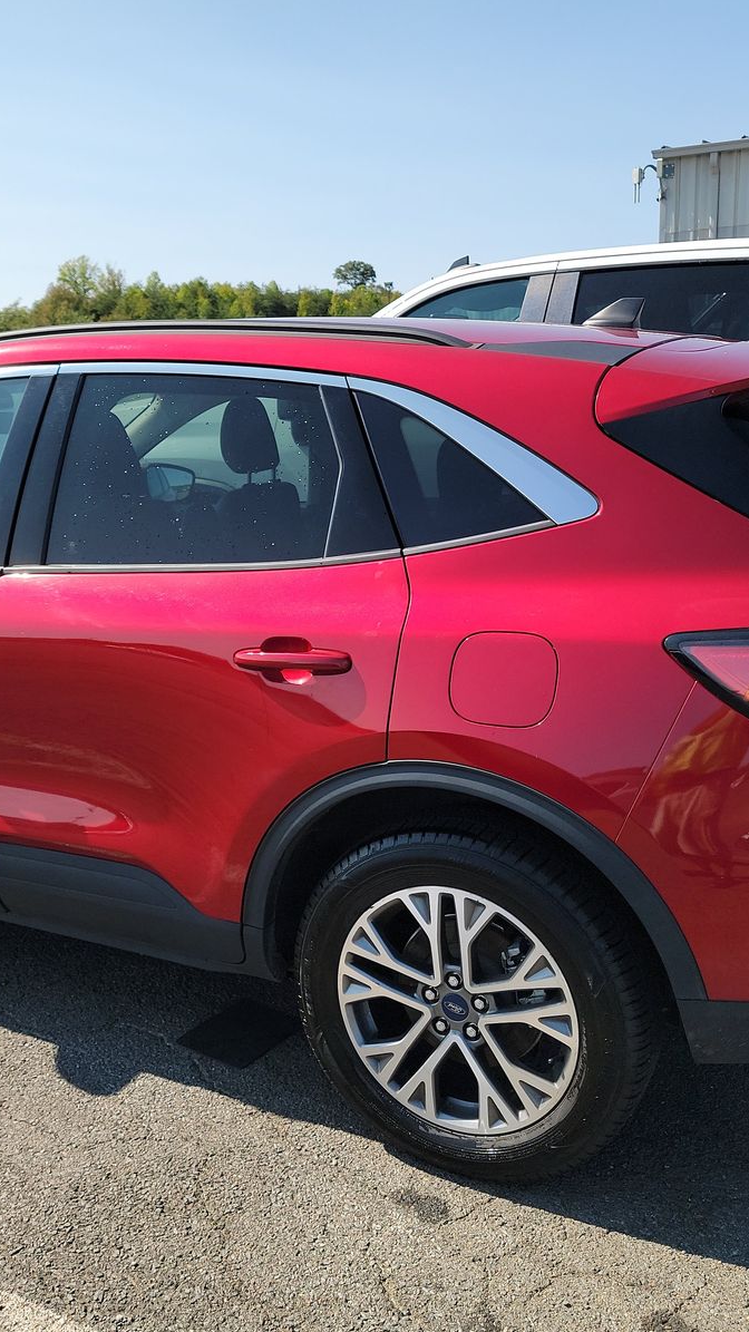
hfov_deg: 33.7
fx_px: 1236
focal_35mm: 35
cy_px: 664
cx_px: 329
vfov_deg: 56.6
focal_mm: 6.7
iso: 50
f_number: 1.8
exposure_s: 1/666
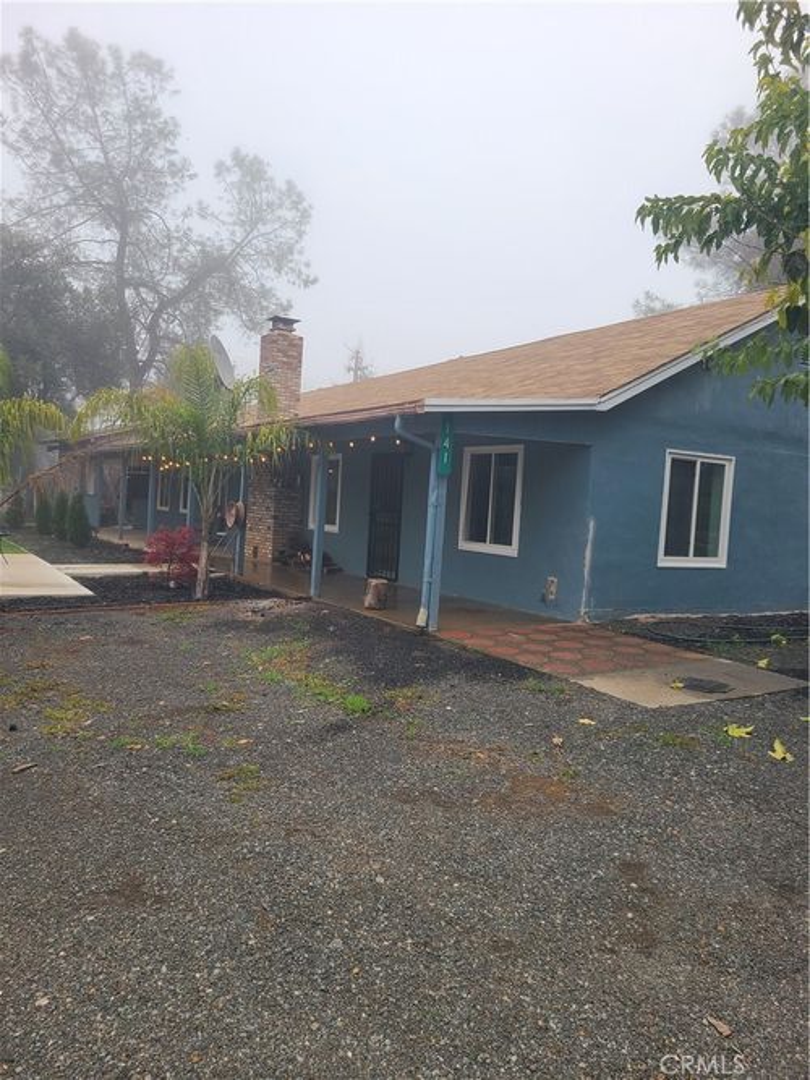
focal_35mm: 26
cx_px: 405
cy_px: 540
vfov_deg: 67.3
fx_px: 811
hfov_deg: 53.0
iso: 40
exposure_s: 1/255
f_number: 1.8
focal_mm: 5.4
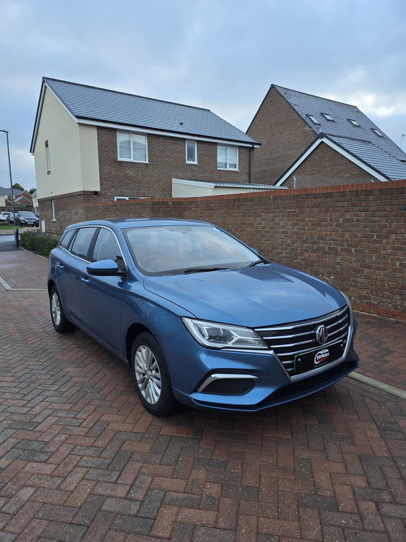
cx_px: 203
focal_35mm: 23
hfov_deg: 58.9
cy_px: 271
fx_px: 360
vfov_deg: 73.9
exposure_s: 1/180
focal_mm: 6.3
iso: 40
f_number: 1.7
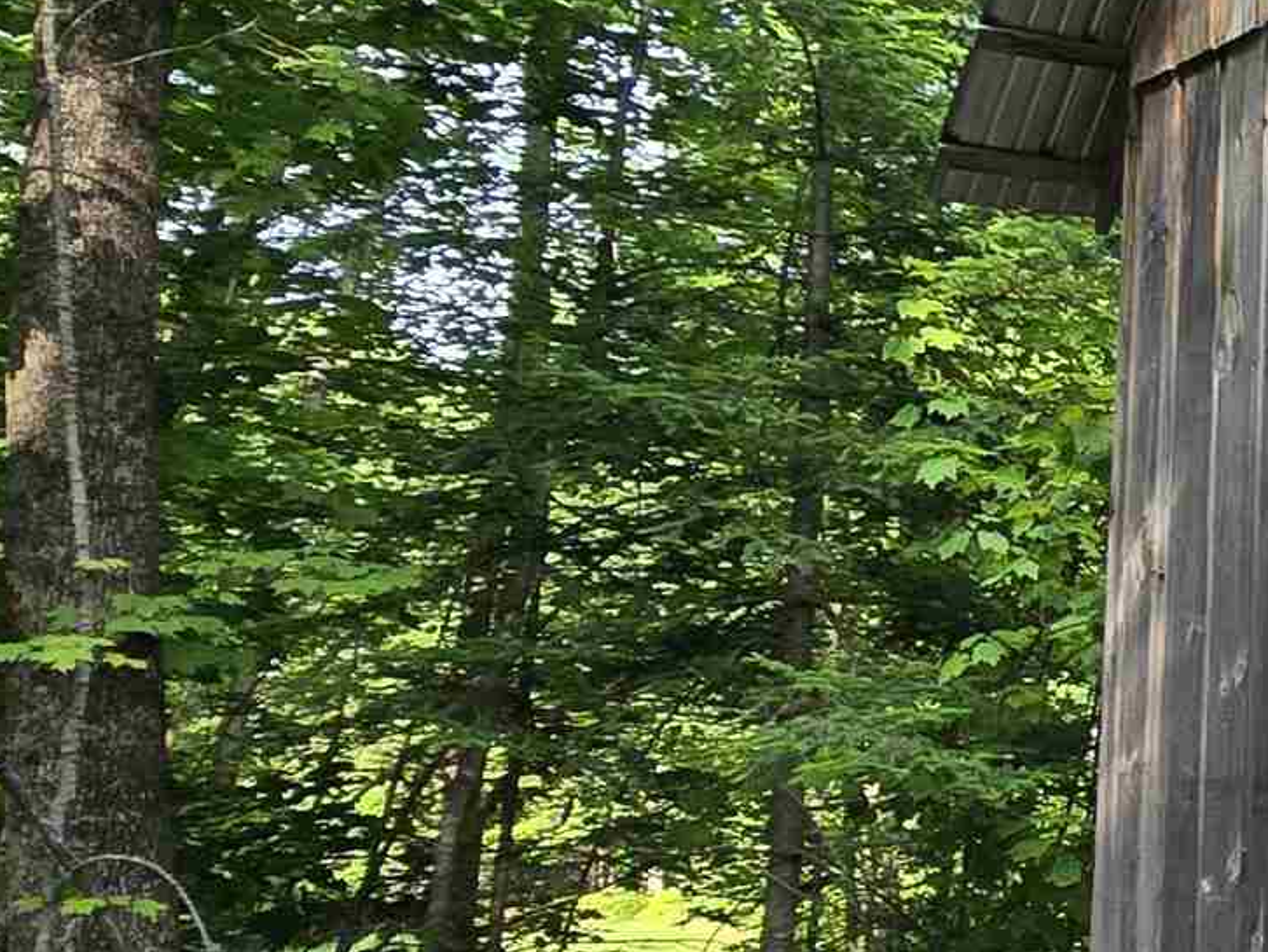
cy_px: 286
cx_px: 2059
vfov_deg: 26.4
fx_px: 2015
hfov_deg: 24.2
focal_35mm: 55
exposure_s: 1/334
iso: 50
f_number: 2.2
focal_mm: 2.2
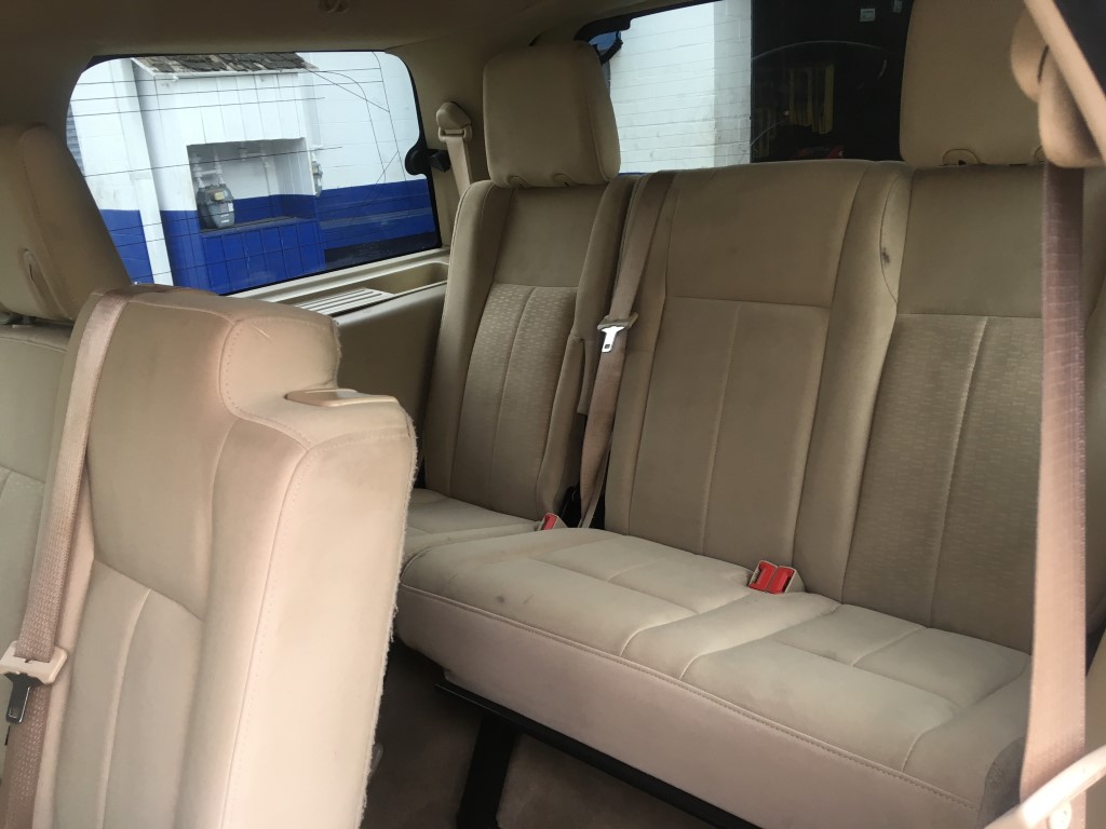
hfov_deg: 61.7
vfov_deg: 48.2
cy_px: 414
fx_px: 927
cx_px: 553
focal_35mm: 29
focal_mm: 4.15
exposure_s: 1/40
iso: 25
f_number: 2.2
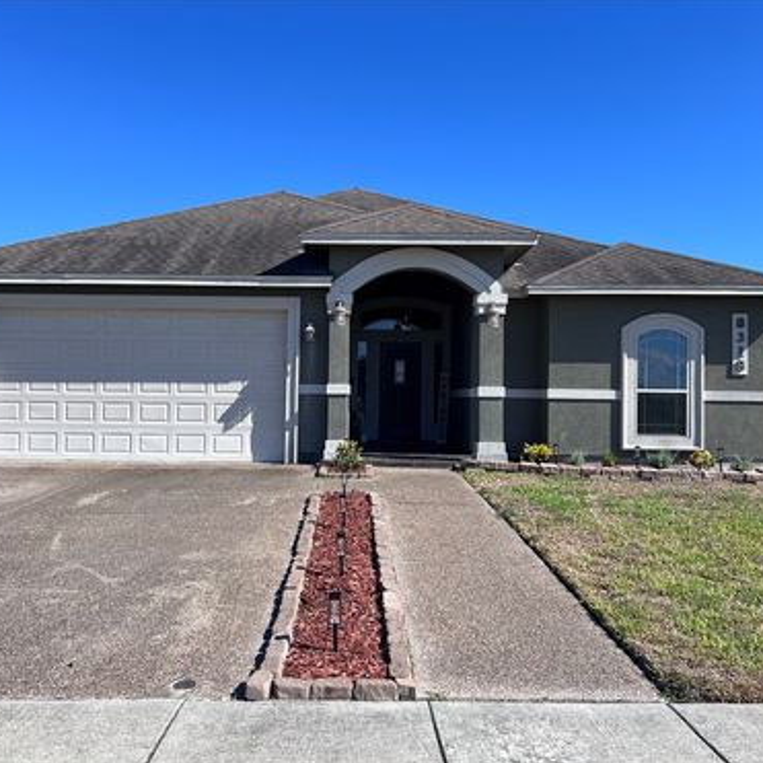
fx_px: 773
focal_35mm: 31
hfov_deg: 52.5
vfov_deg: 52.5
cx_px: 352
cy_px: 382
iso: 50
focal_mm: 5.7
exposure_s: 1/3968
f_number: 1.5
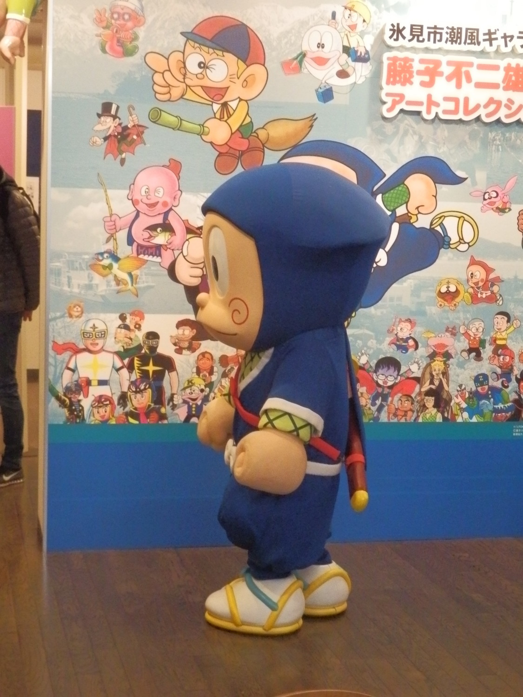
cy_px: 348
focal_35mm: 60
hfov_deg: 24.4
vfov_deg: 32.2
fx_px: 1209
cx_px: 262
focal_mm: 10.8
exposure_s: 1/100
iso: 1600
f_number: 4.2
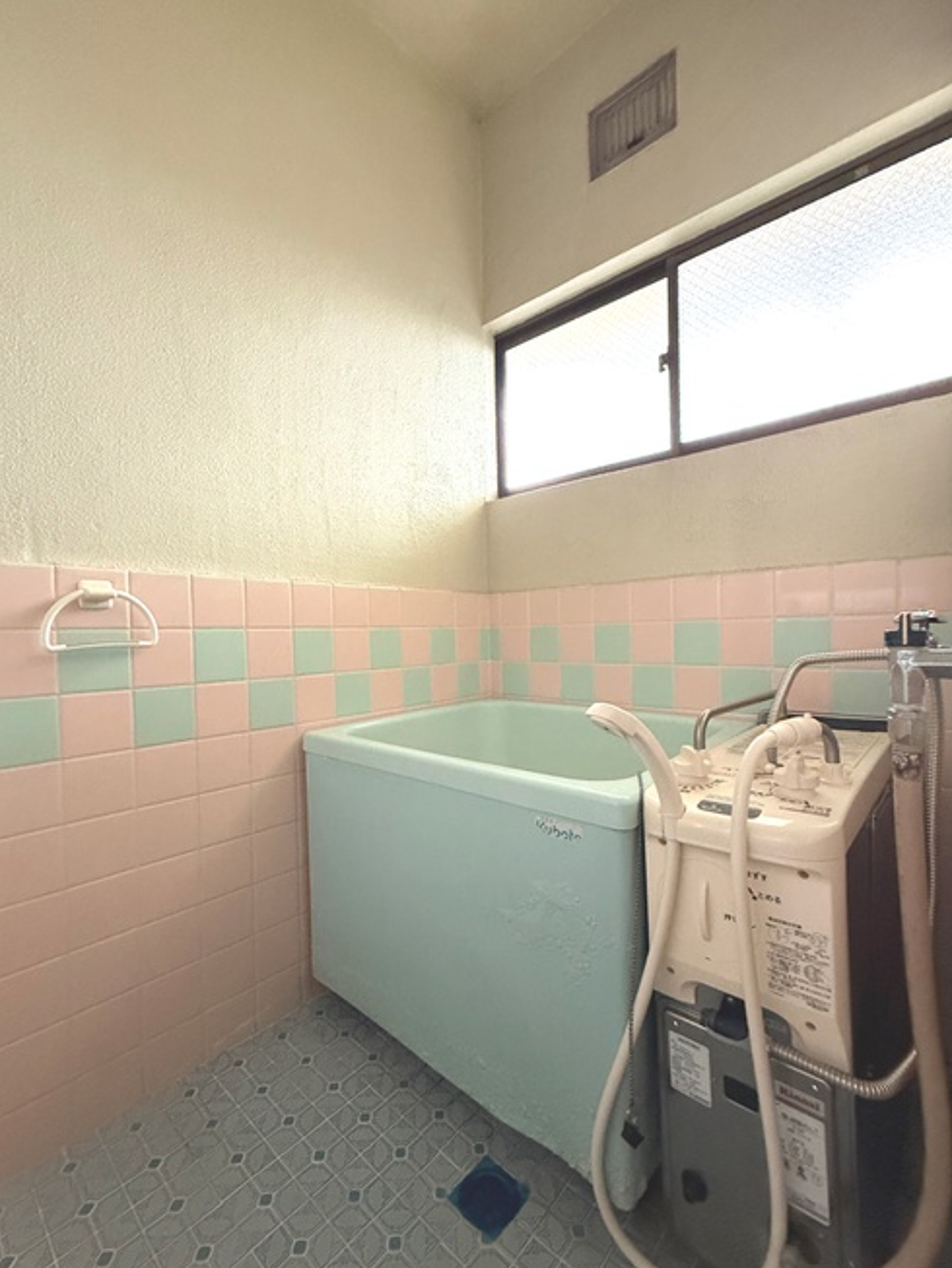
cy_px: 649
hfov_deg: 81.7
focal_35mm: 15
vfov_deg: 98.1
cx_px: 461
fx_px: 550
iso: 640
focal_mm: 2.22
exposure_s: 1/60
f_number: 2.2
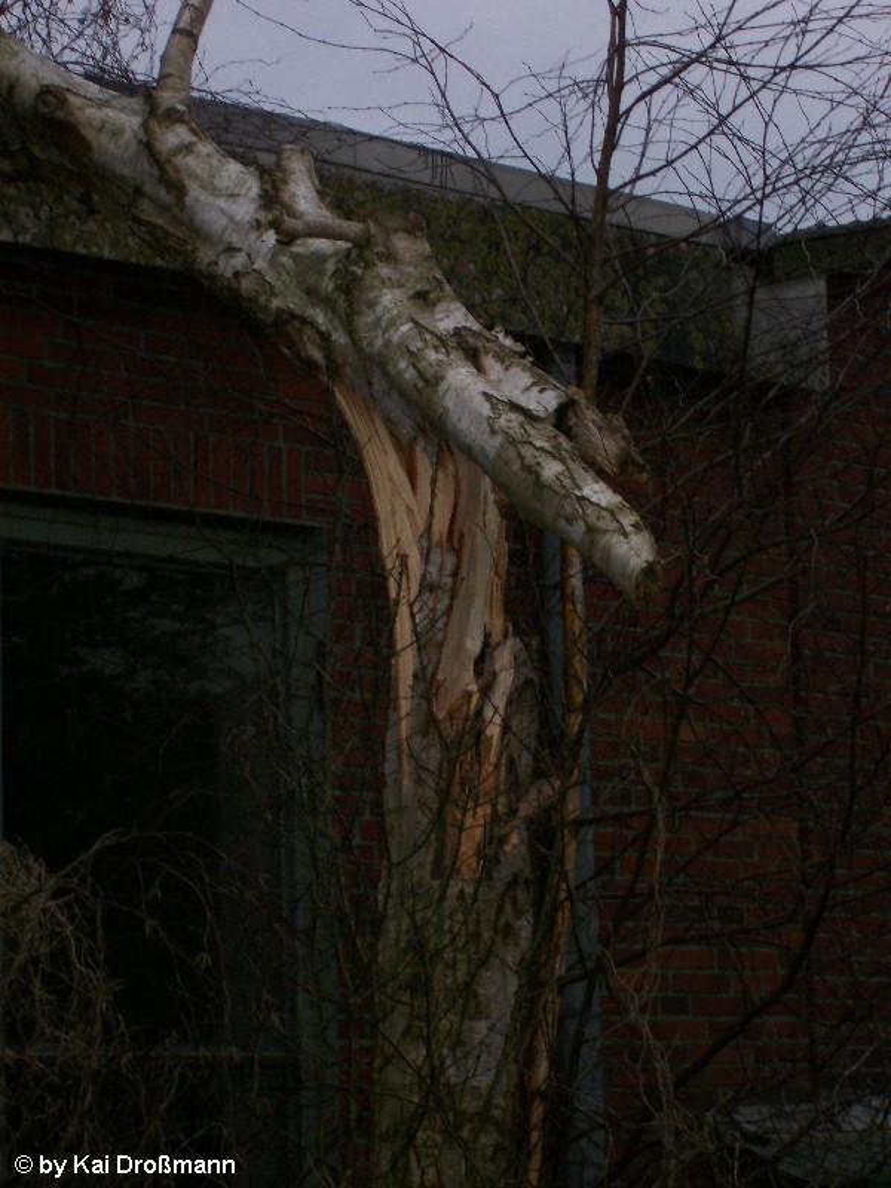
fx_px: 3706
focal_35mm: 108
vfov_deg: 18.2
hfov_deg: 13.7
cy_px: 594
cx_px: 446
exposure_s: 1/125
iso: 140
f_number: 4.8
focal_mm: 18
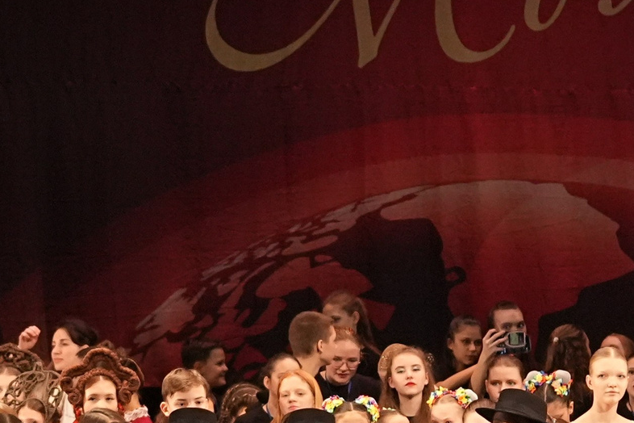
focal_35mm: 342
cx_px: 153
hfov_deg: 6.0
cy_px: 317
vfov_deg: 4.0
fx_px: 6023
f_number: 2.8
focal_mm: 70
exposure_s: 1/640
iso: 4000
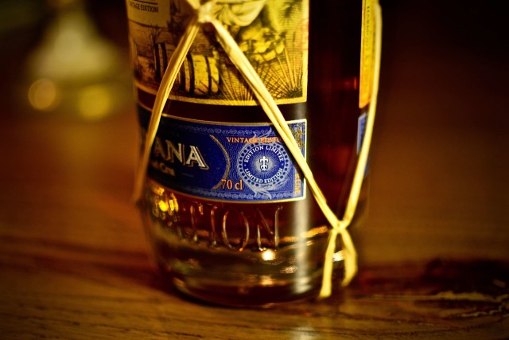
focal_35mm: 52
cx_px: 254
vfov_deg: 25.8
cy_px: 170
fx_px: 742
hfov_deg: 37.8
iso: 800
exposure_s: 1/25
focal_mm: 35
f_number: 1.8
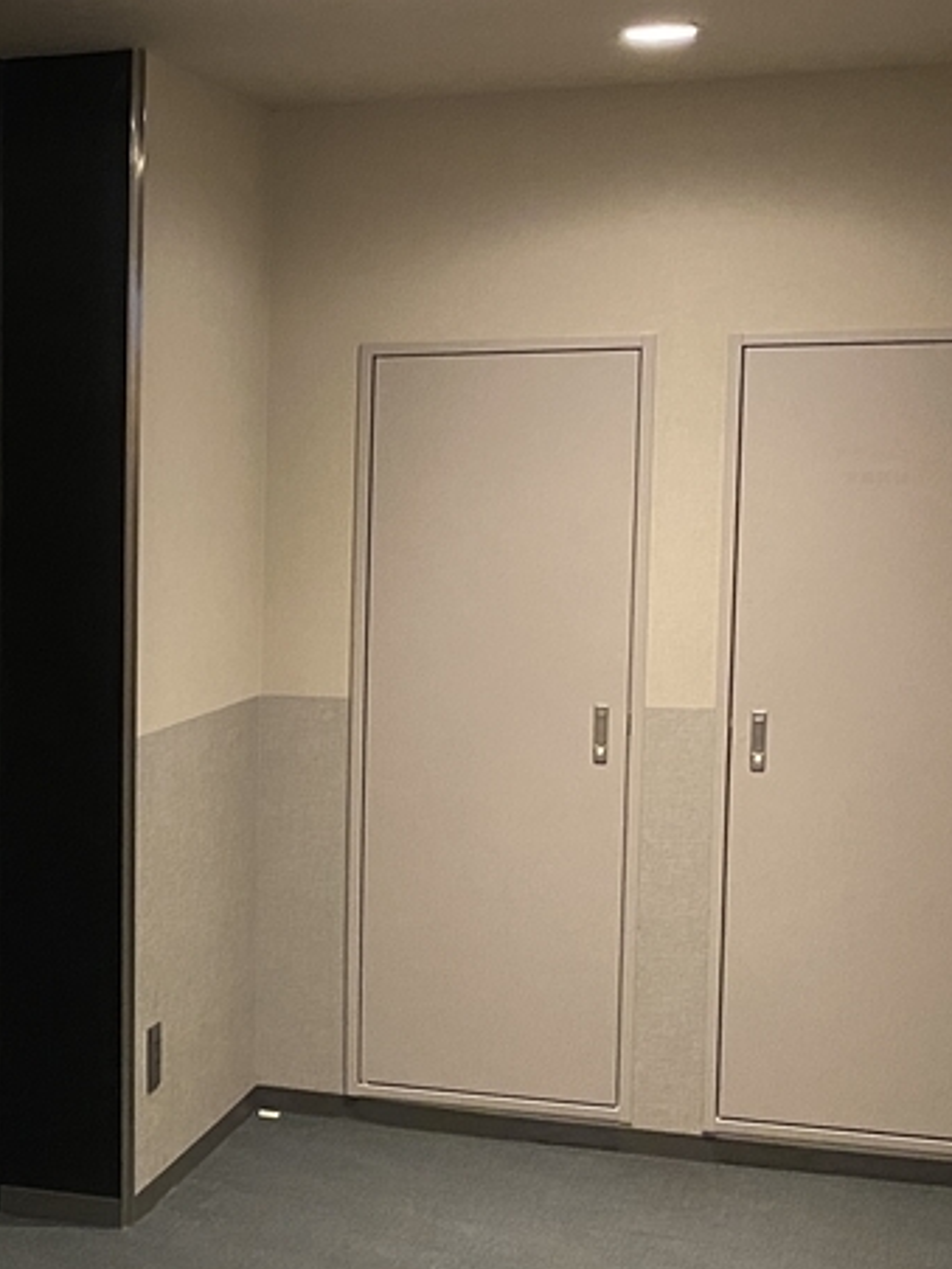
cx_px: -227
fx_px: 2530
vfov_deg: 28.1
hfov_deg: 19.9
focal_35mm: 69
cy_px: 766
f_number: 1.8
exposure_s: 1/60
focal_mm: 4.25
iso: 400
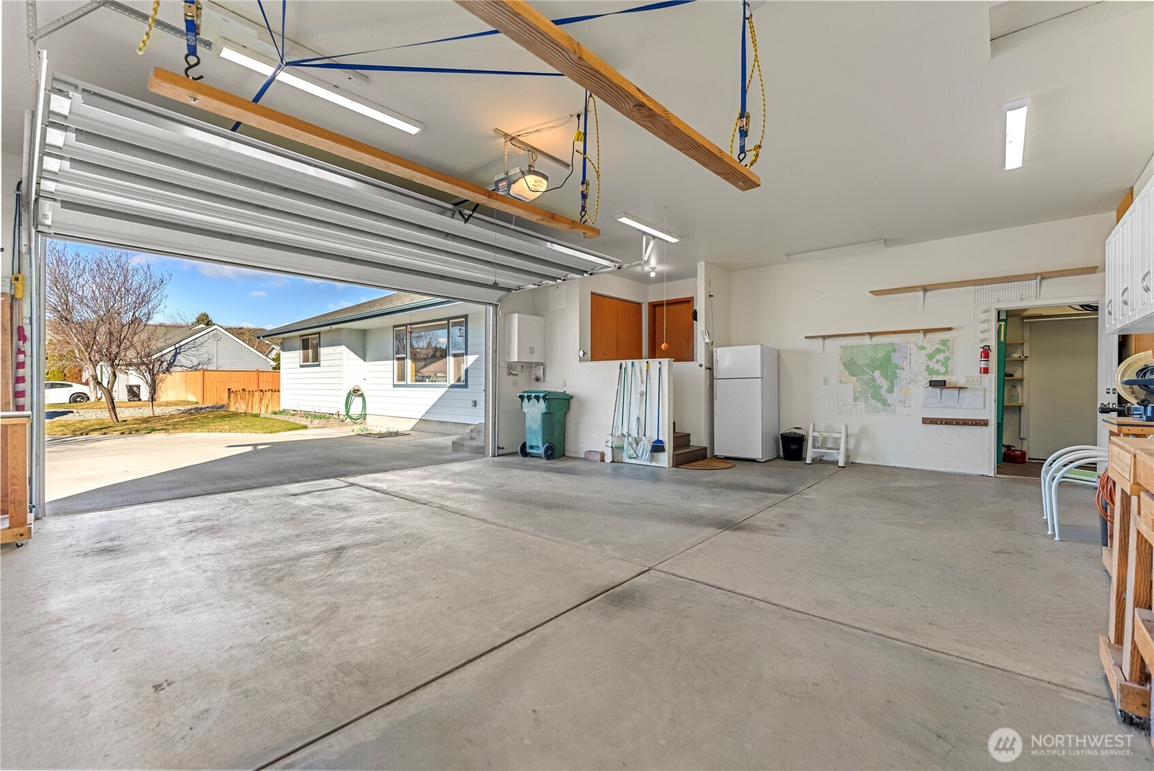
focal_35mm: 15
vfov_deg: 76.7
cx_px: 577
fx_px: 487
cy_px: 386
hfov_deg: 99.6
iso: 100
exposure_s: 1/50
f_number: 2.8
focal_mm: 15.2
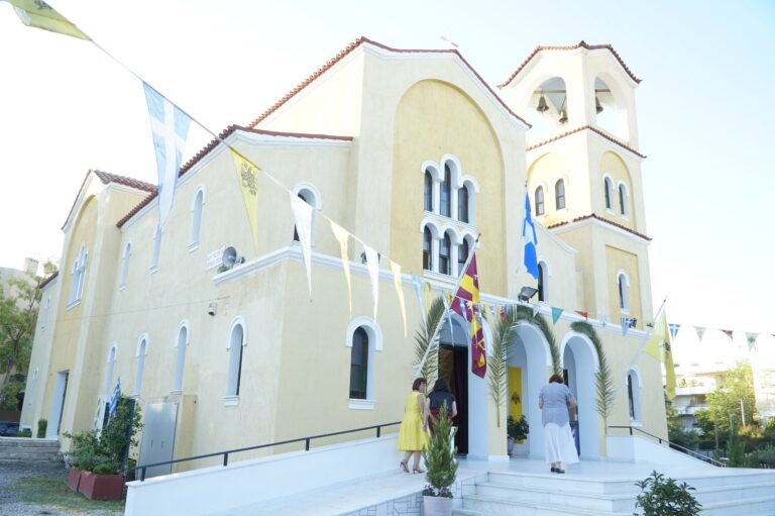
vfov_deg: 47.9
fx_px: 581
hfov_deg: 67.4
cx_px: 388
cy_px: 258
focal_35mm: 27
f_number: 9
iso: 1000
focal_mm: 18
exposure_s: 1/160
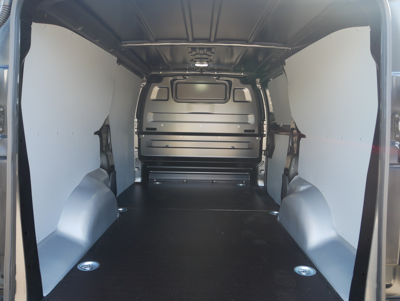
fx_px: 301
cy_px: 150
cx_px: 200
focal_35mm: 26
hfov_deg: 67.3
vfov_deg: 53.1
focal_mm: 13
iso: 320
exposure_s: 1/60
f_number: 3.5
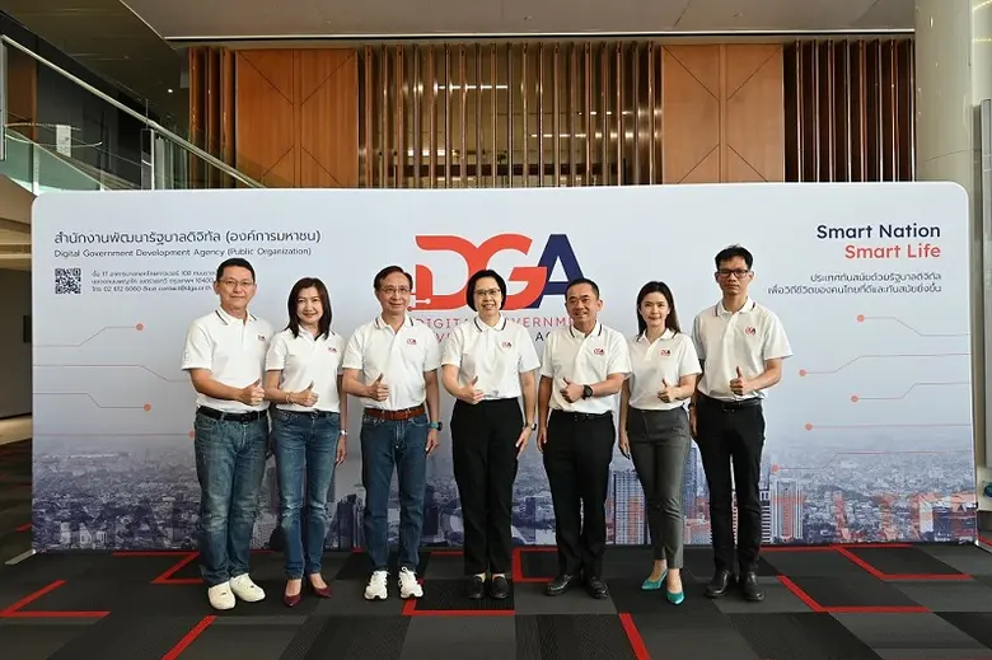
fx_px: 661
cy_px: 330
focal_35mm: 24
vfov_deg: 53.1
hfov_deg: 73.8
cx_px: 496
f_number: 4
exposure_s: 1/100
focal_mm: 16.5
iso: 400
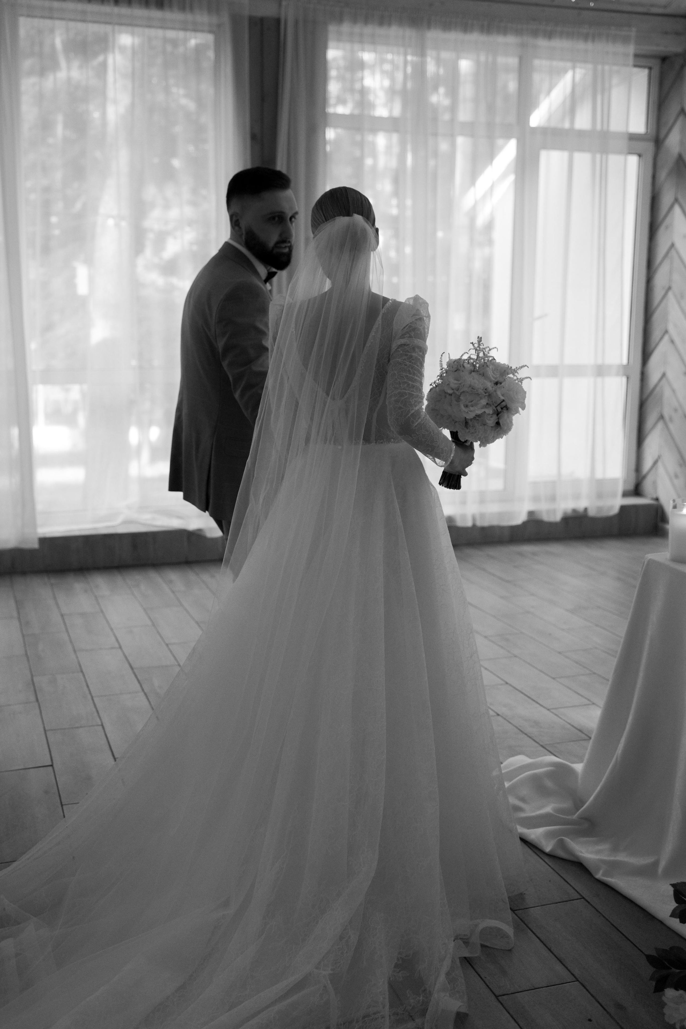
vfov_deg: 50.7
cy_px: 514
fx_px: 1086
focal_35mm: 38
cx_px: 343
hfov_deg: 35.1
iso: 1250
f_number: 2.8
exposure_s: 1/320
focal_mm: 38
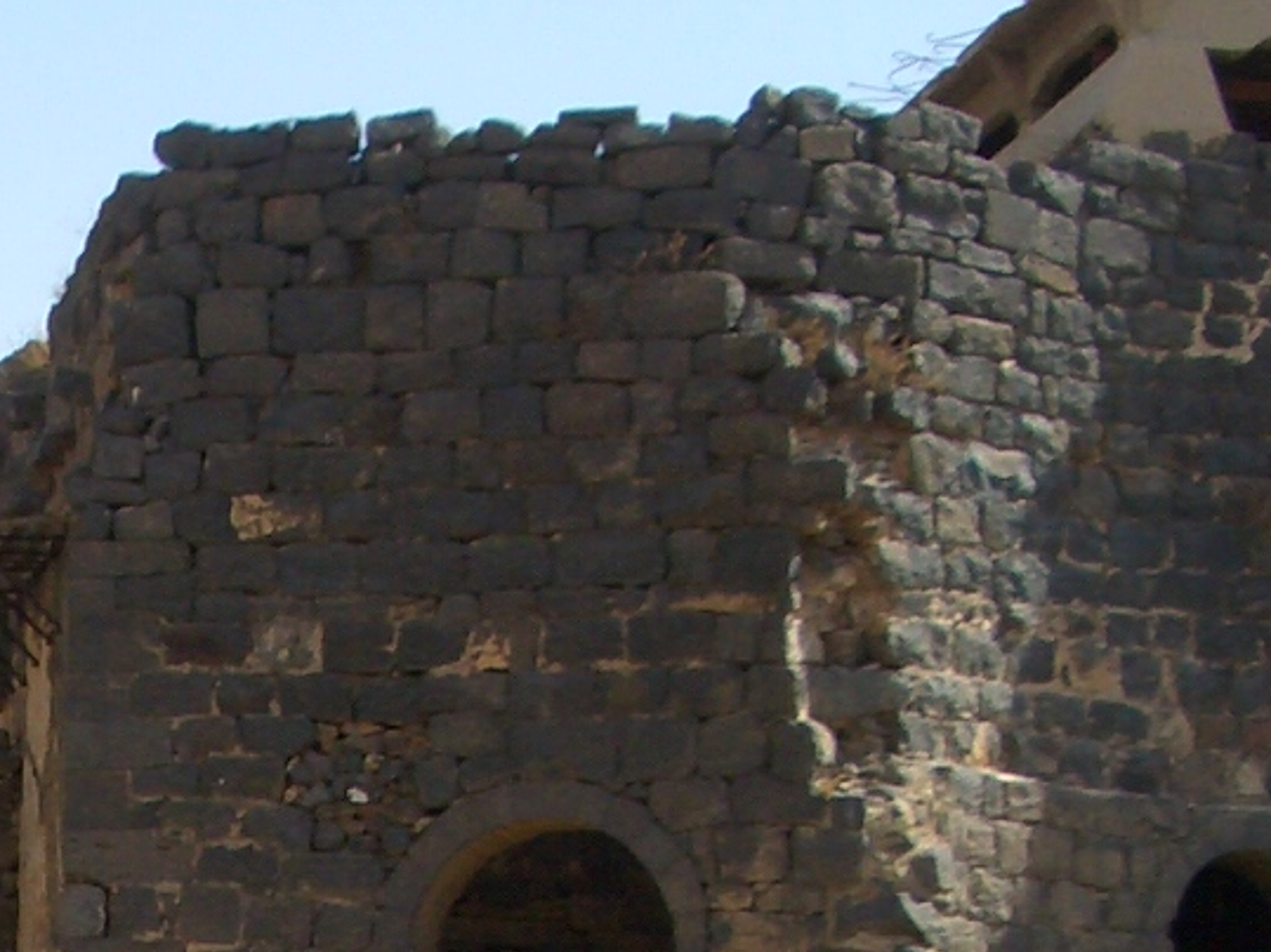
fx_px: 4882
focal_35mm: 133
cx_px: -316
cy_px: 1393
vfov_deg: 10.8
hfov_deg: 14.3
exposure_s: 1/400
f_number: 4.3
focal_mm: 5.8
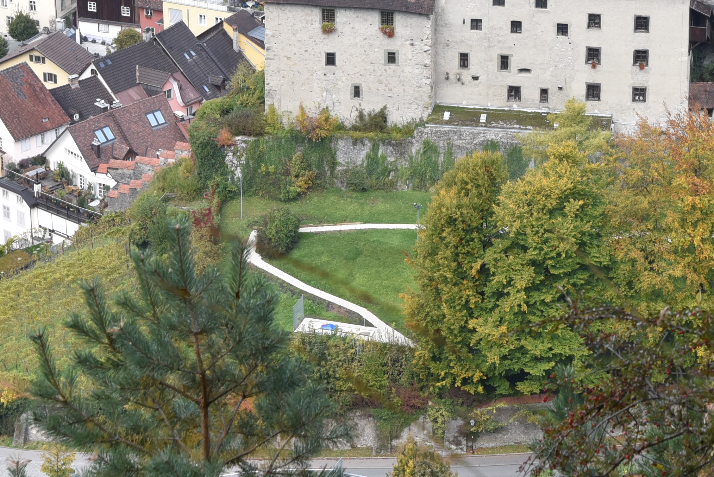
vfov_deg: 10.6
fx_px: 2540
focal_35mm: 128
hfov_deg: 15.8
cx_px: 632
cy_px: 5
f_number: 8
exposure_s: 1/250
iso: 640
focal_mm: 48
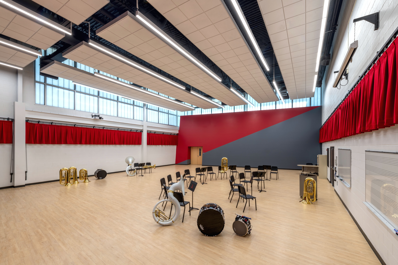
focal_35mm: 15
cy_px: 132
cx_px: 199
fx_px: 166
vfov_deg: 77.3
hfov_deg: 100.4
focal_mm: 15
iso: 100
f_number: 18
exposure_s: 1/2
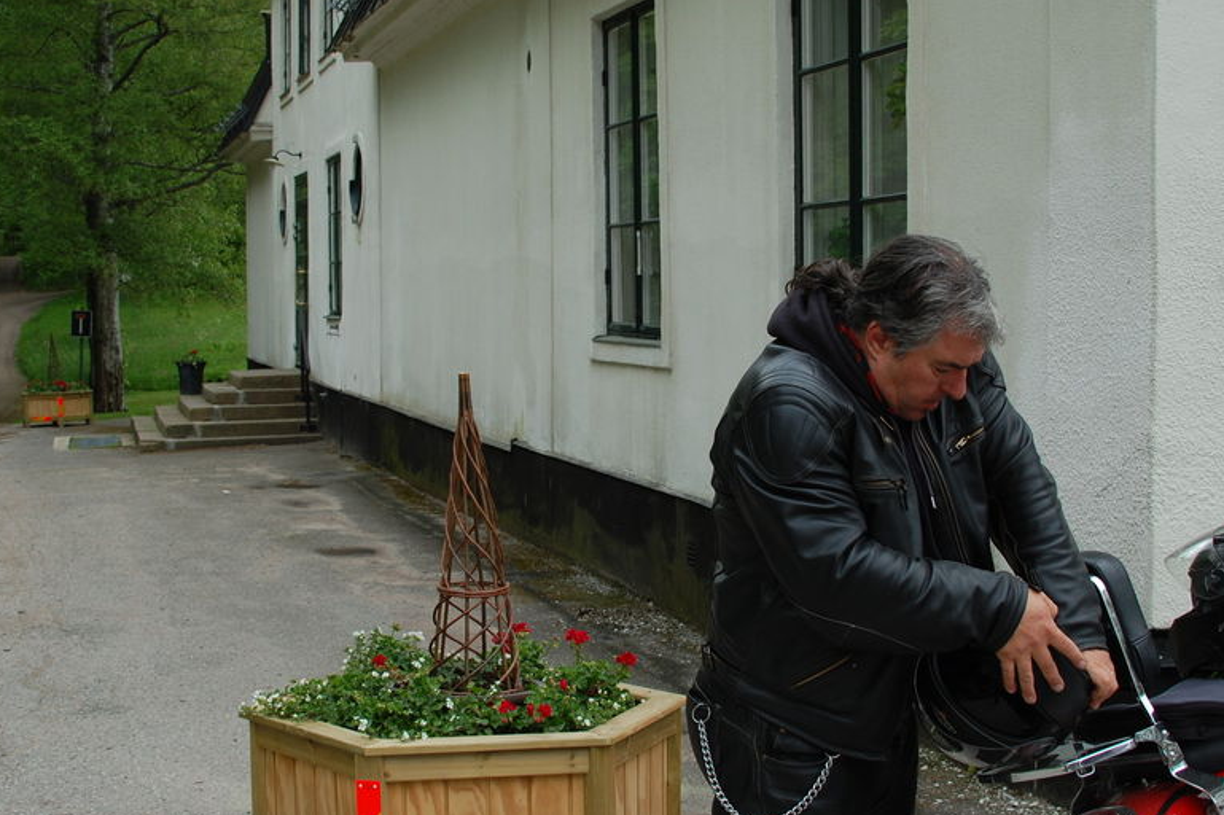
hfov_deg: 36.6
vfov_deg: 24.8
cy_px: 419
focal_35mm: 55
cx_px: 599
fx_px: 1853
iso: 200
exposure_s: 1/200
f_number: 7.1
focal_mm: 35
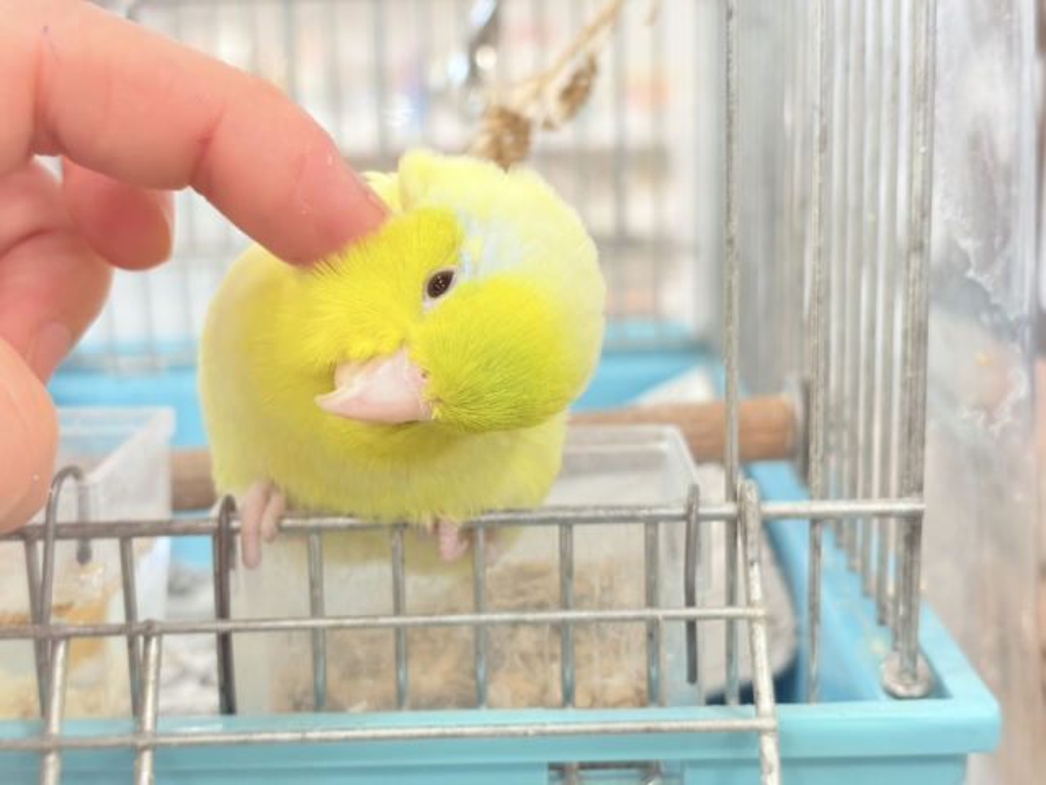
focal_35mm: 52
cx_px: 523
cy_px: 392
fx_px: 1571
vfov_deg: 28.0
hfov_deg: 36.8
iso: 80
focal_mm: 5.96
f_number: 1.6
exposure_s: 1/50
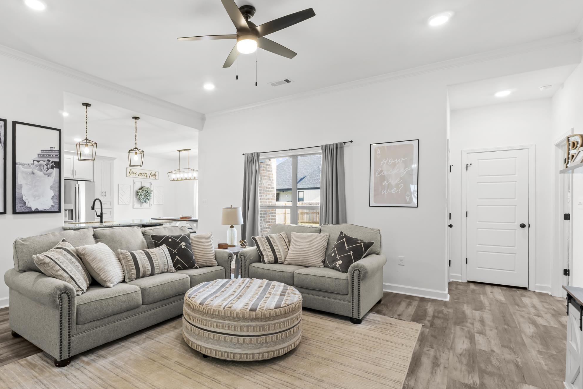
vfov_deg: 64.6
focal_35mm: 19
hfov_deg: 85.7
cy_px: 193
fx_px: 308
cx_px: 231
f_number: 9
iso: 200
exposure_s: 1/2
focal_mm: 10
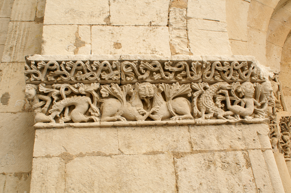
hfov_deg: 49.6
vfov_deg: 34.1
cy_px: 96
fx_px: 315
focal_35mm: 39
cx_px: 146
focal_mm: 26
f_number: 8
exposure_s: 1/125
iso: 100
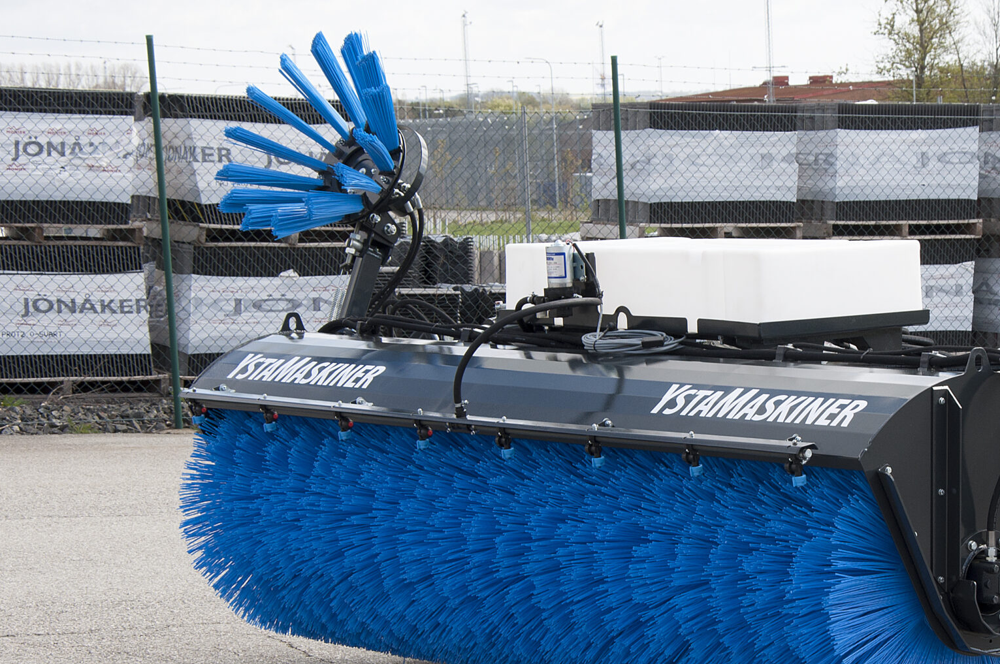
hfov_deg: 18.0
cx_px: 764
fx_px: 3131
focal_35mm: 113
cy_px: 455
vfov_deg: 12.1
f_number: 11
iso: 200
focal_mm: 45
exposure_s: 1/125
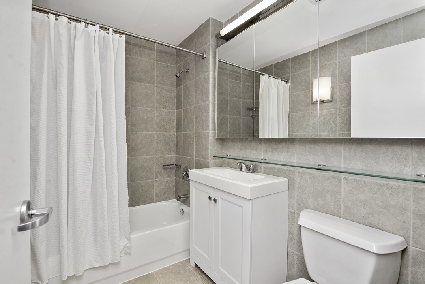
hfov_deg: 93.3
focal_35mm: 17
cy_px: 142
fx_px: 201
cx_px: 212
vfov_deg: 70.5
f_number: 8
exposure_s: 1/20
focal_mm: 17
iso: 100
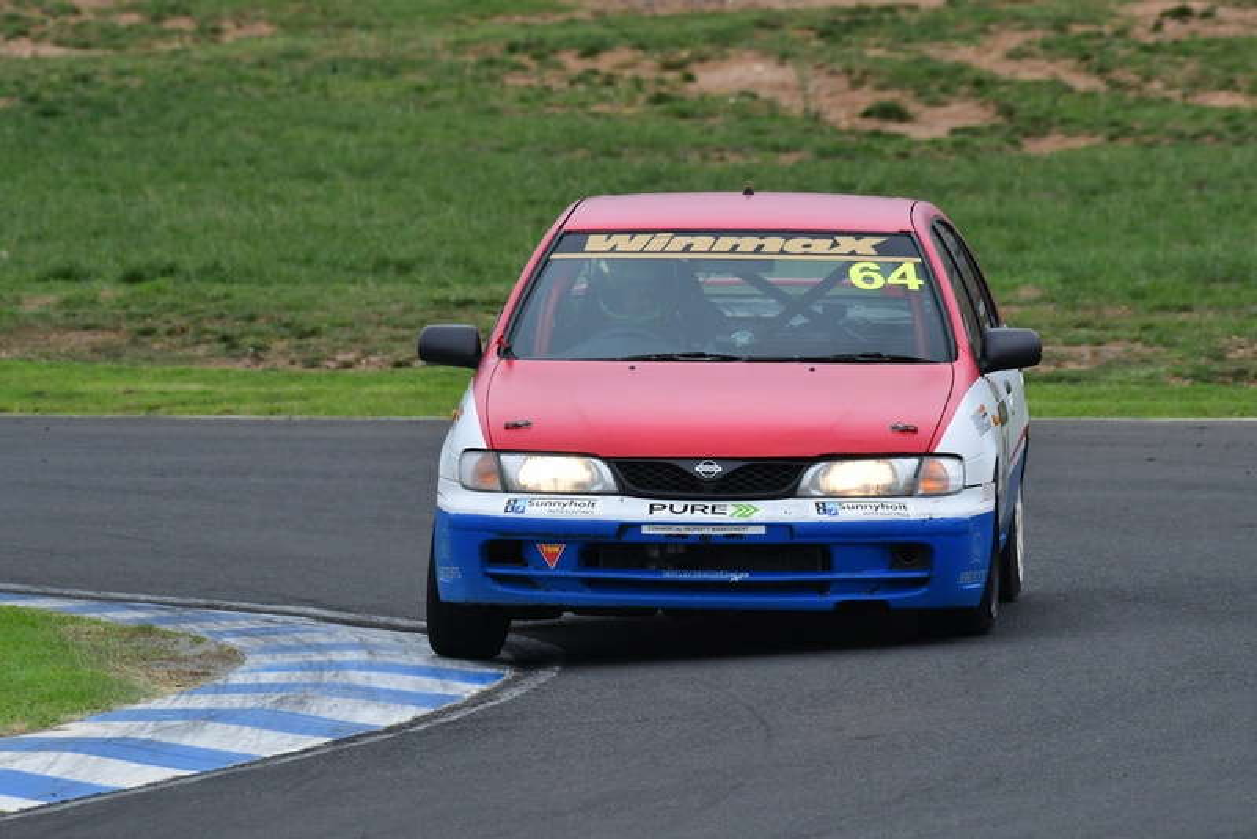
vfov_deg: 1.8
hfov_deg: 2.7
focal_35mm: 750
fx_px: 26196
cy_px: 420
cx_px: 628
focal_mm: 500
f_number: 11
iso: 800
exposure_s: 1/640
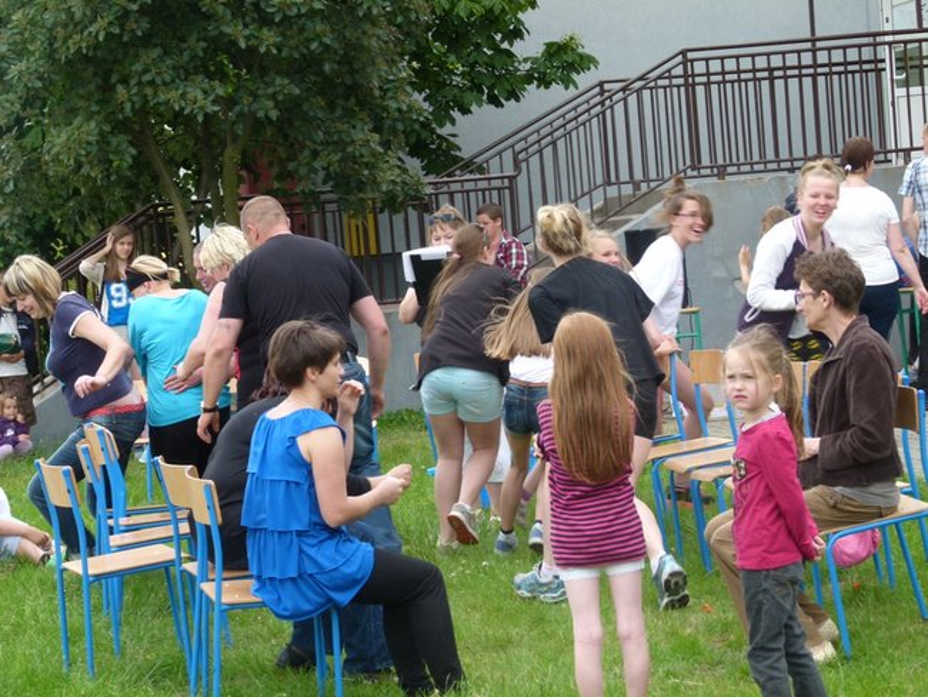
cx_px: 464
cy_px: 348
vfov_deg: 14.7
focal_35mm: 101
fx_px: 2709
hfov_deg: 19.4
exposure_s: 1/125
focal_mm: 18.2
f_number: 4
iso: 100
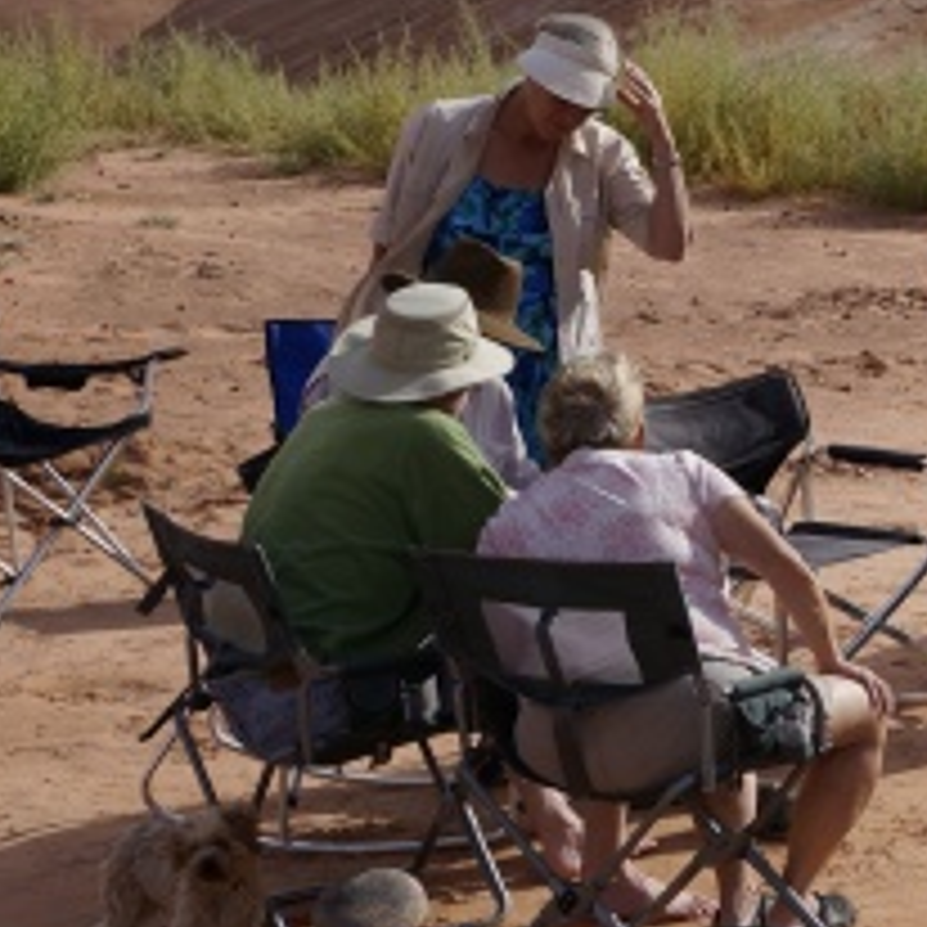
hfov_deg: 13.2
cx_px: 1688
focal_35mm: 119
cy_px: 652
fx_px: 3605
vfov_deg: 14.6
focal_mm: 24
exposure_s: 1/250
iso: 100
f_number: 7.1
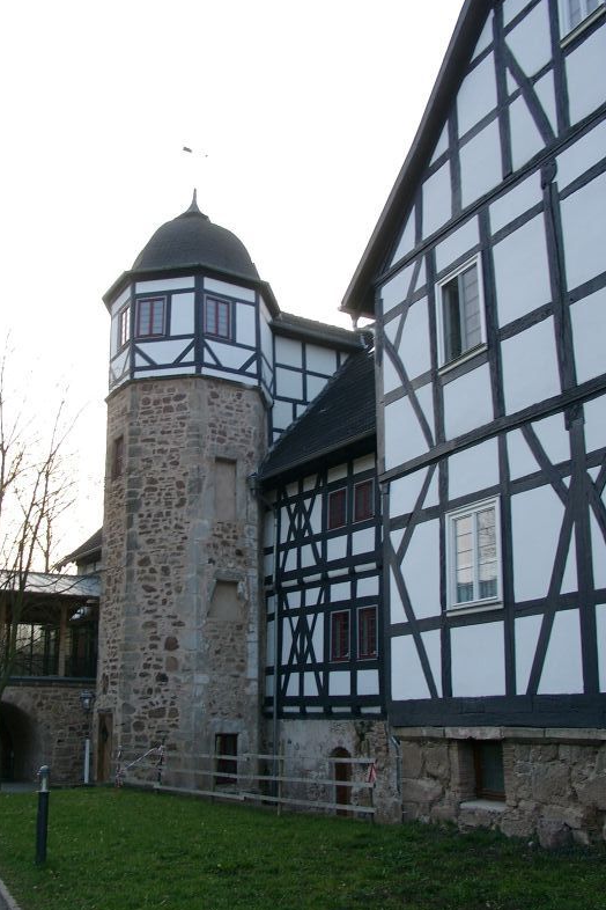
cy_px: 454
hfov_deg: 36.8
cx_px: 268
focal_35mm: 36
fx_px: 909
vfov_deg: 53.1
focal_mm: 7.13
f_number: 4
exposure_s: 1/89.4
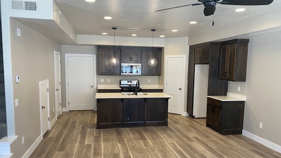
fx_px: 216
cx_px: 140
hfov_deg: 66.1
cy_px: 91
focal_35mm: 29
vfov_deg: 40.1
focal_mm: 4.25
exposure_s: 1/60
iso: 80
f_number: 1.8
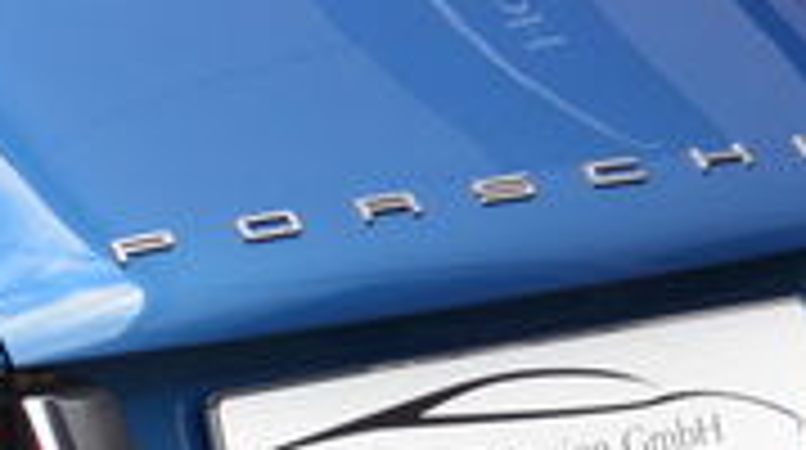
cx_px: -378
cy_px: 198
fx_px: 6470
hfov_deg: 7.0
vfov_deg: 4.0
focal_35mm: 303
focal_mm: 45
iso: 400
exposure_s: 1/30
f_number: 9
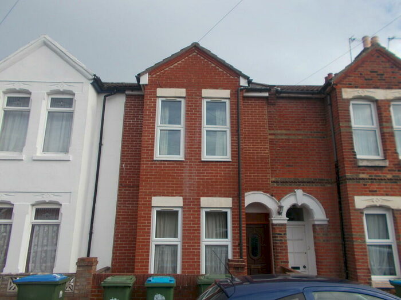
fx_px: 301
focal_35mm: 26
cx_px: 200
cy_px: 150
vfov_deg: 53.1
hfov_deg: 67.3
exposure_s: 1/125
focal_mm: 4.6
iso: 80
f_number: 8
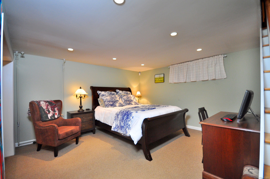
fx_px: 112
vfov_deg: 77.2
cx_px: 135
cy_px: 90
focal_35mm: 15
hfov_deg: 100.5
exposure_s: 1/100
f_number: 4
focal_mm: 10
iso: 1000
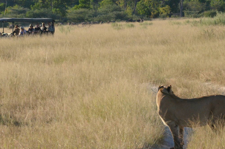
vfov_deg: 3.8
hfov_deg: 5.8
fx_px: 2233
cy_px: 84
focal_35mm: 358
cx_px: 98
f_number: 11
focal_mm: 150
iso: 2500
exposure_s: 1/2000
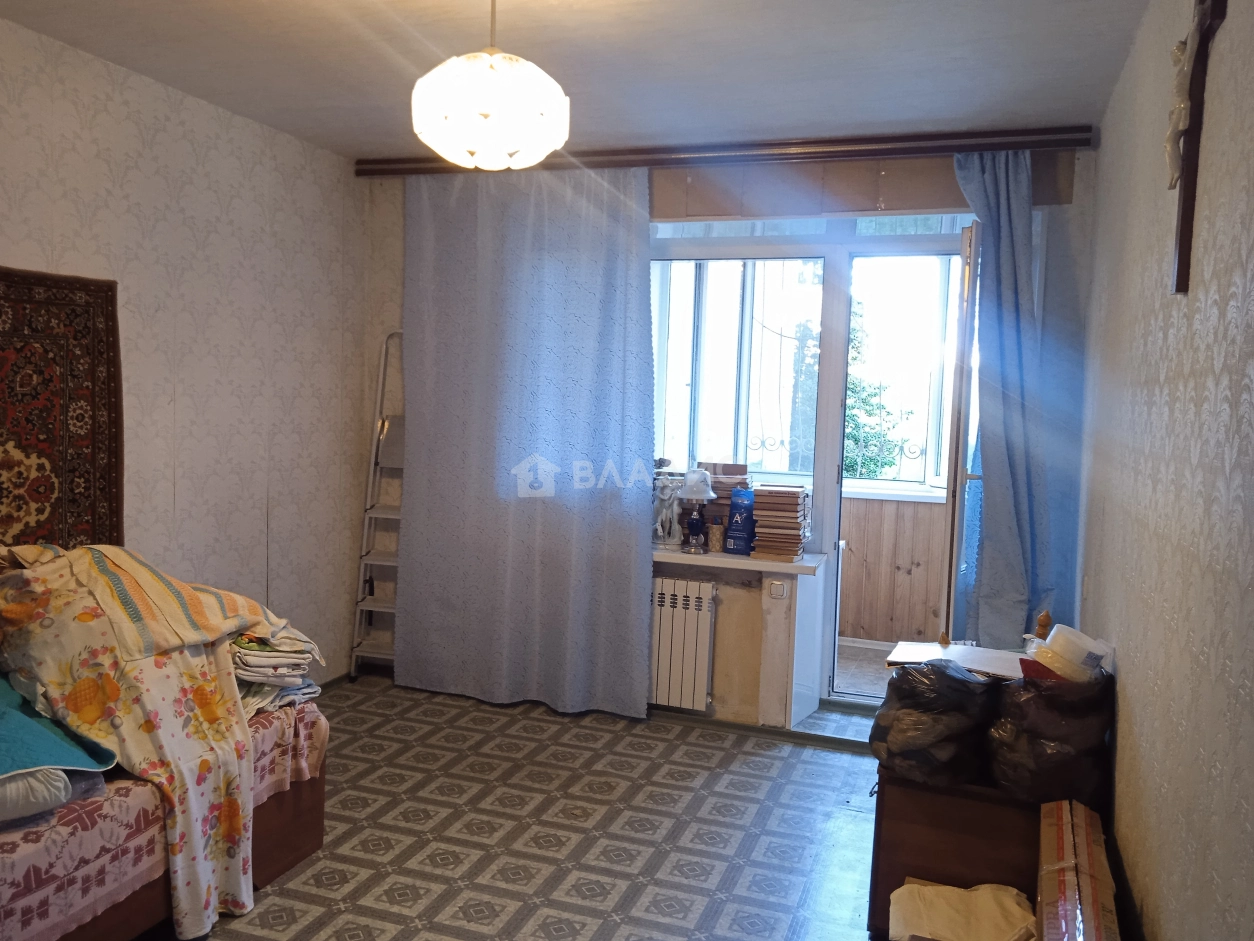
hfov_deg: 63.4
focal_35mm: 28
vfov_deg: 49.8
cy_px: 470
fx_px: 1015
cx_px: 627
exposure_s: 1/25
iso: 516
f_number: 2.2
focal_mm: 3.43
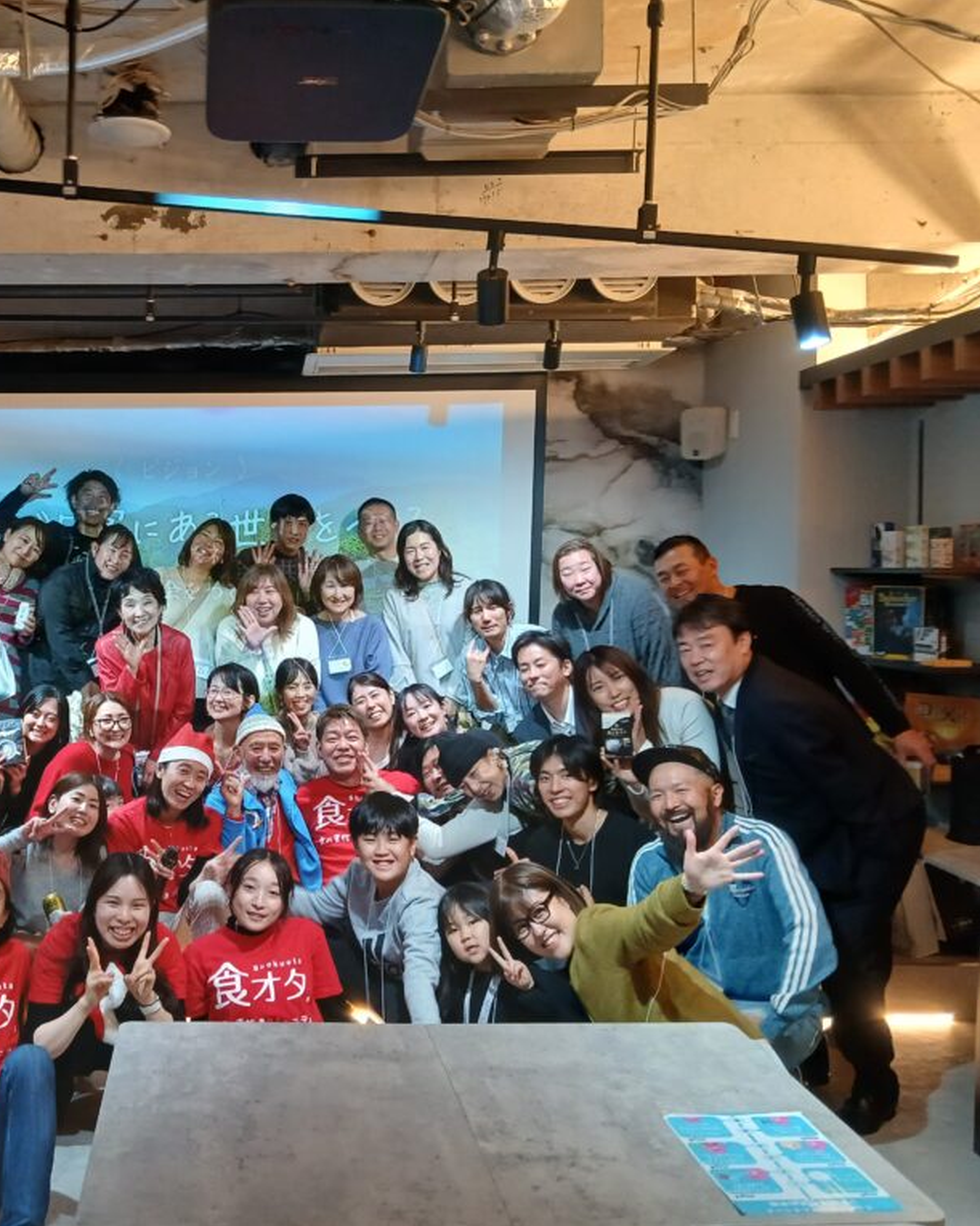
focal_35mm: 34
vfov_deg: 52.8
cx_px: 210
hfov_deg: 41.7
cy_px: 615
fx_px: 1233
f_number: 1.8
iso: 250
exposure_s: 1/33.3
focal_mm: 3.86
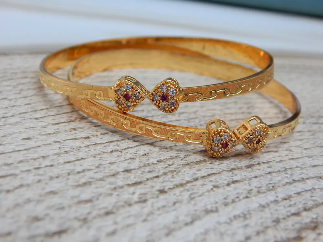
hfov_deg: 35.5
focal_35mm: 54
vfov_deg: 27.0
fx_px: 504
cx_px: 162
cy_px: 121
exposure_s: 1/30
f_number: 3.8
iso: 320
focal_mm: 9.7
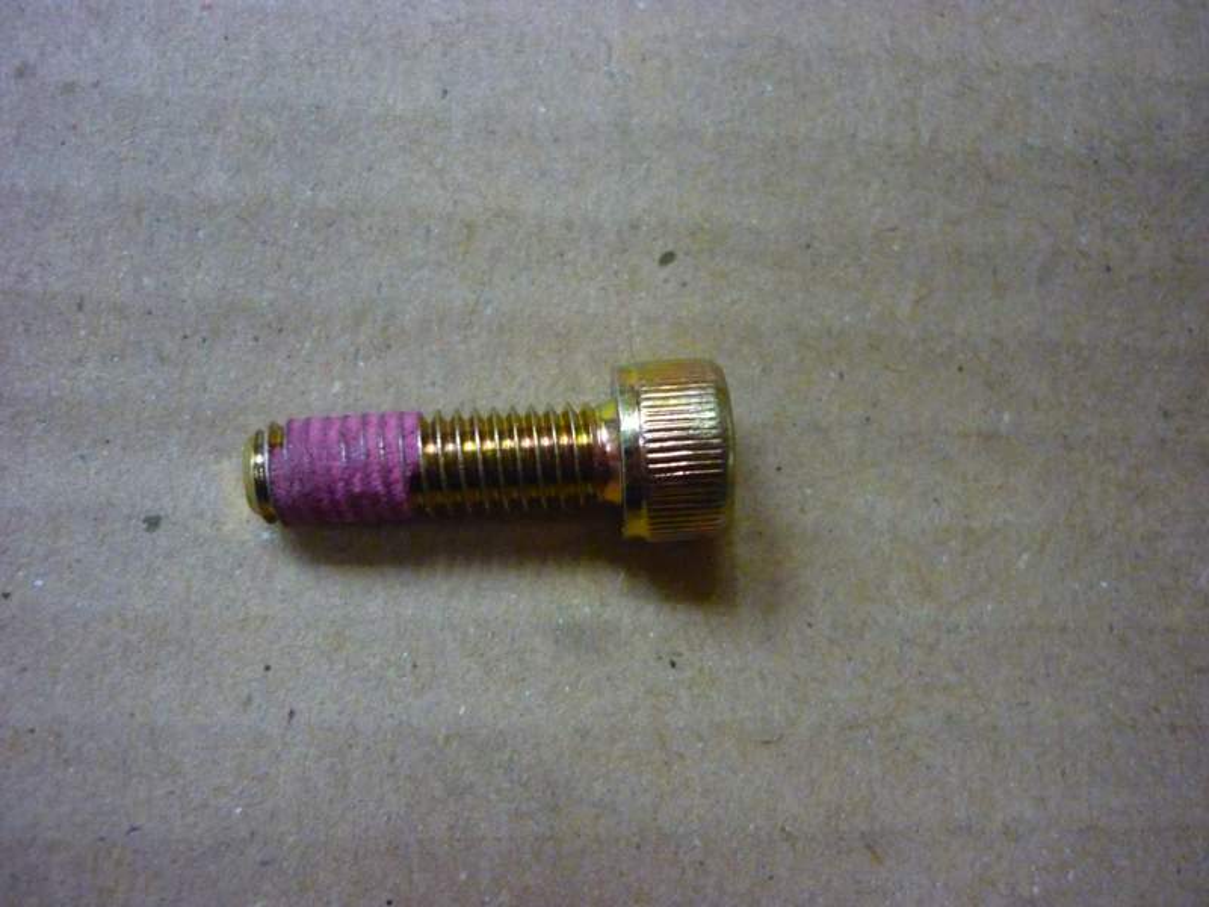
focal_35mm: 33
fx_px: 1153
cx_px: 604
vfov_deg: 42.9
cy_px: 454
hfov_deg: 55.4
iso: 800
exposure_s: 1/60
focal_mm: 5.5
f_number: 2.8
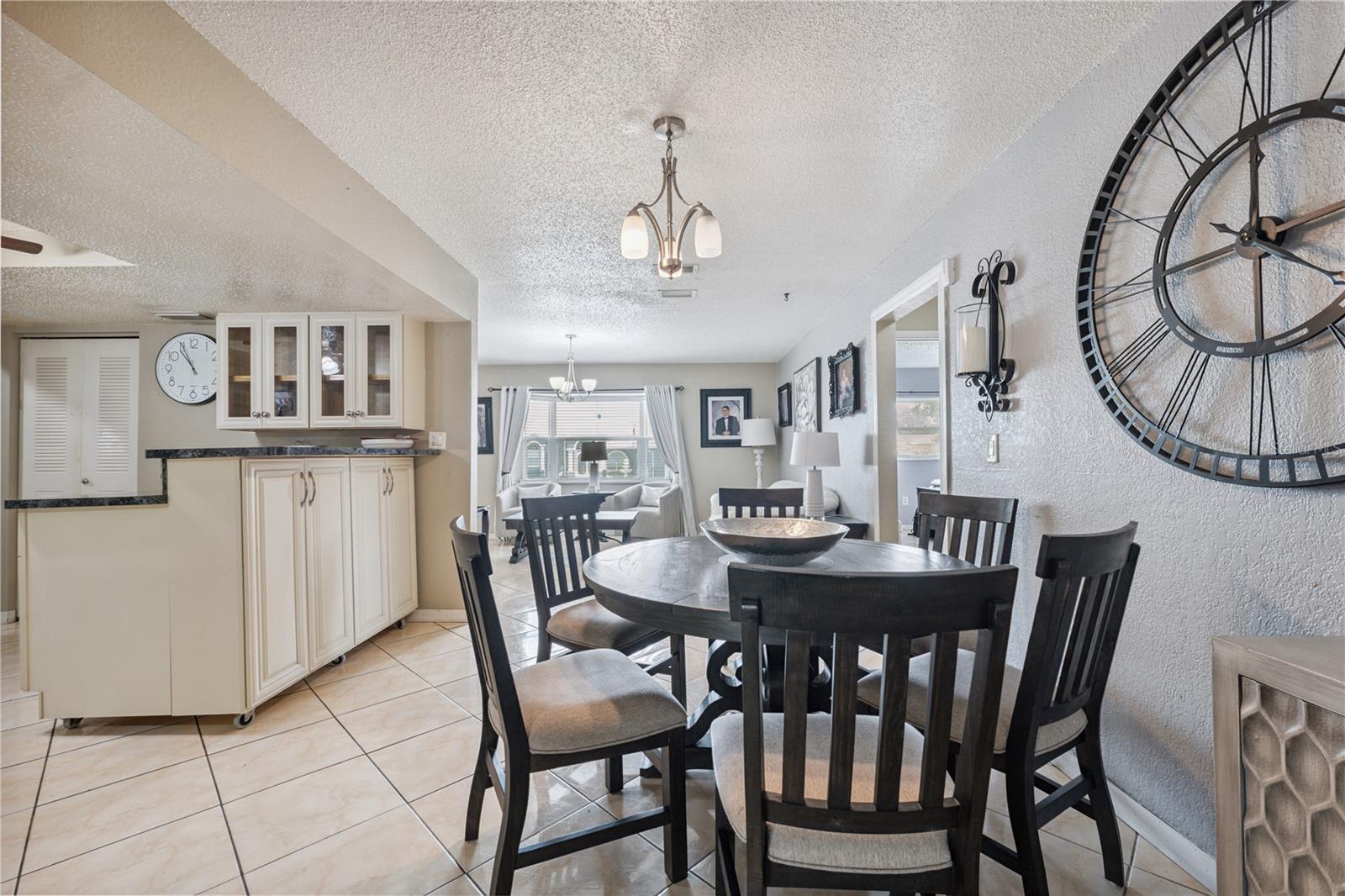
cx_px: 672
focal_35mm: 14
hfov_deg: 104.3
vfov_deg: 81.2
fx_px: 523
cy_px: 448
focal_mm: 14
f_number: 8
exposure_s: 1/13
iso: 400
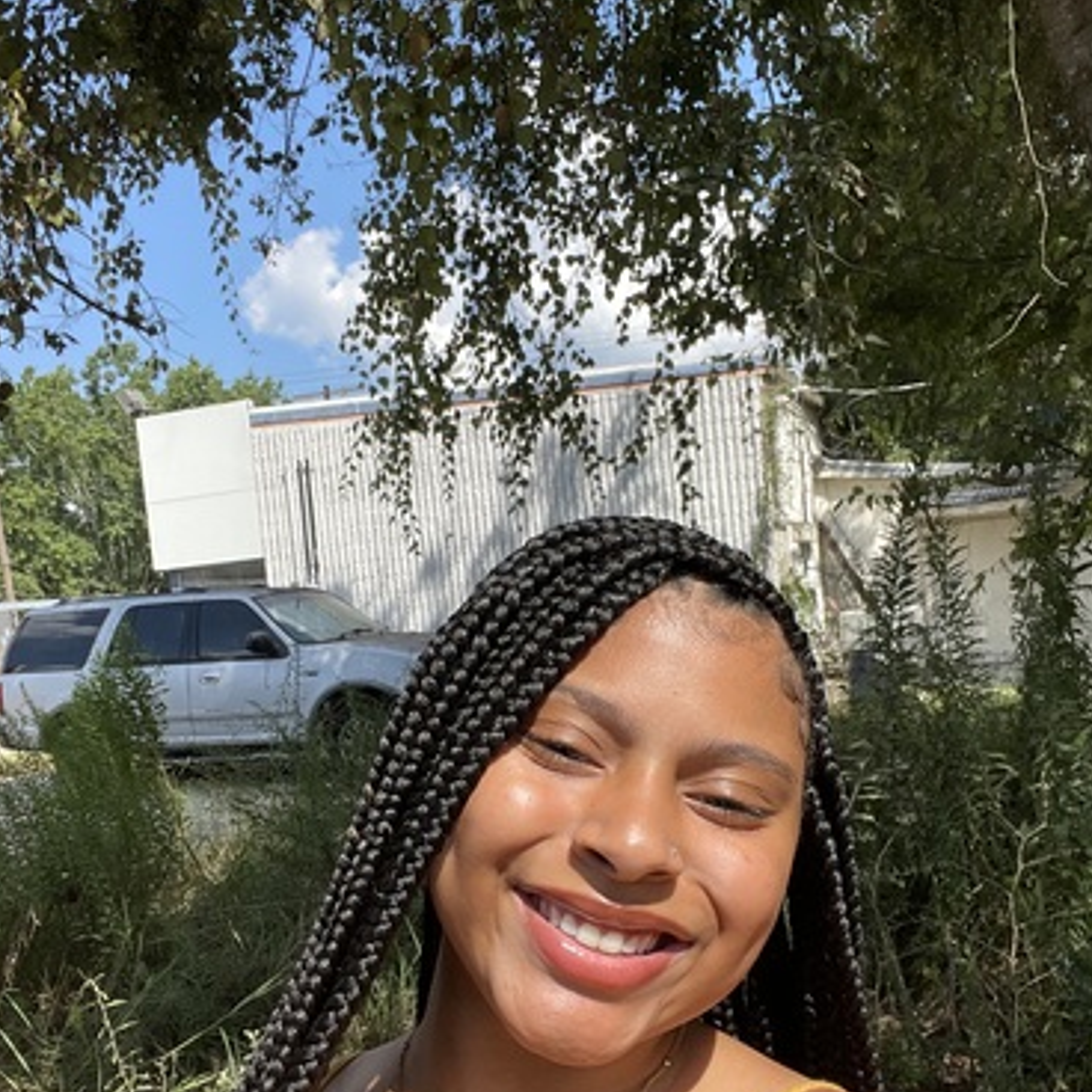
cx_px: 542
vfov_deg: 45.7
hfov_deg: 46.0
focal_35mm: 36
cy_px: 668
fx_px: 1285
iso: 25
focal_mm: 2.71
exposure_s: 1/885
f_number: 2.2
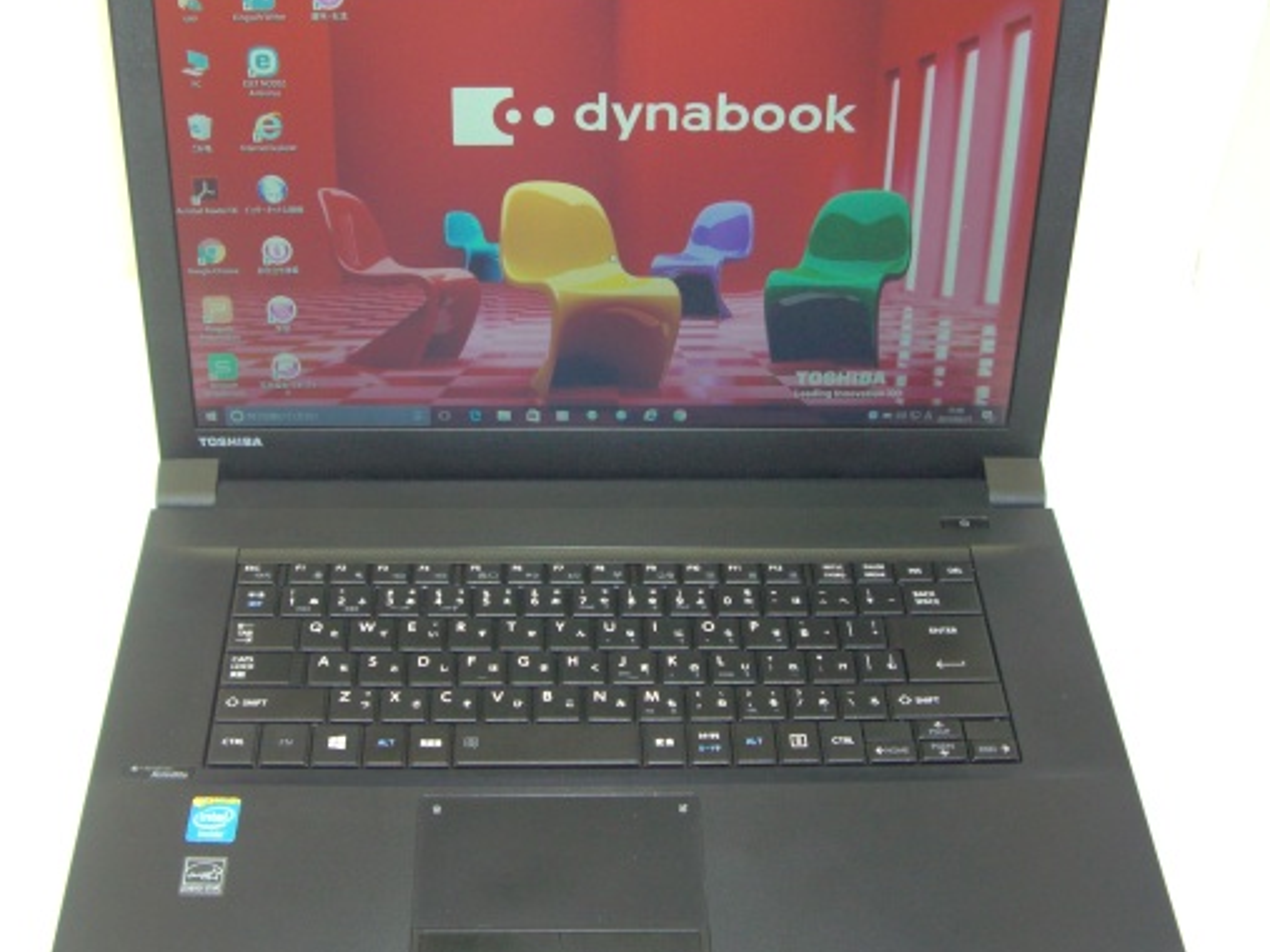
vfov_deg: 30.2
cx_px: 579
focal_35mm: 48
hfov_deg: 39.6
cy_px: 448
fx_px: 1761
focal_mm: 7.9
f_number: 2.8
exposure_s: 1/30
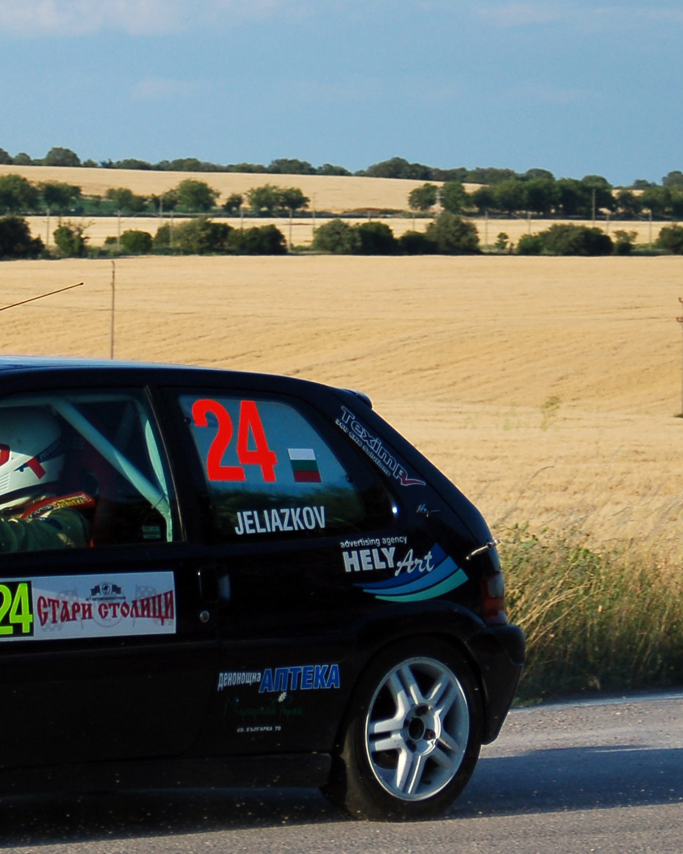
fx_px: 4979
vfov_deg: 9.8
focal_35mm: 197
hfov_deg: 7.8
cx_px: 10
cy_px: 554
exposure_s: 1/1250
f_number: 5
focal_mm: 62
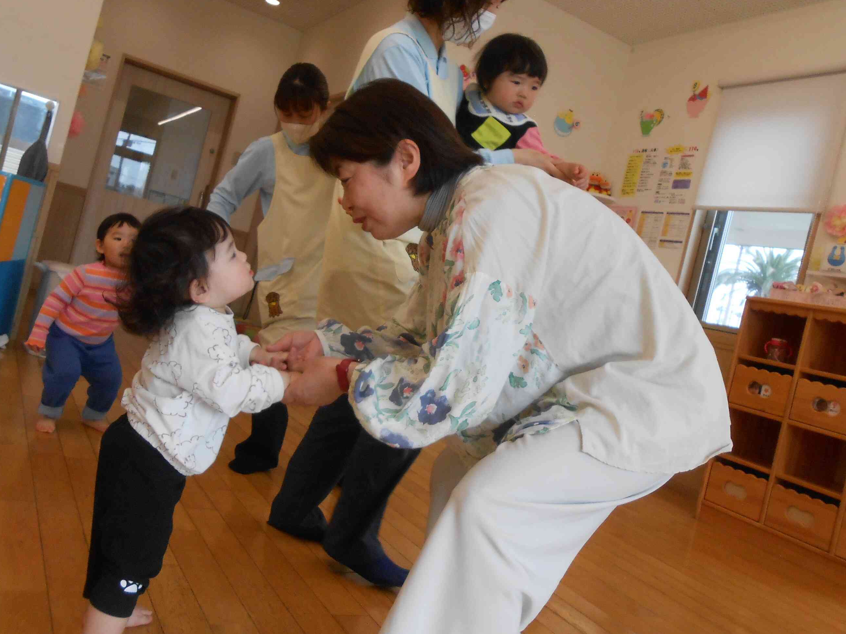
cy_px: 279
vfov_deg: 46.7
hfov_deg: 59.9
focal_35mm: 30
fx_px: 733
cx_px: 391
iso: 250
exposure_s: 1/250
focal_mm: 4.6
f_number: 3.5
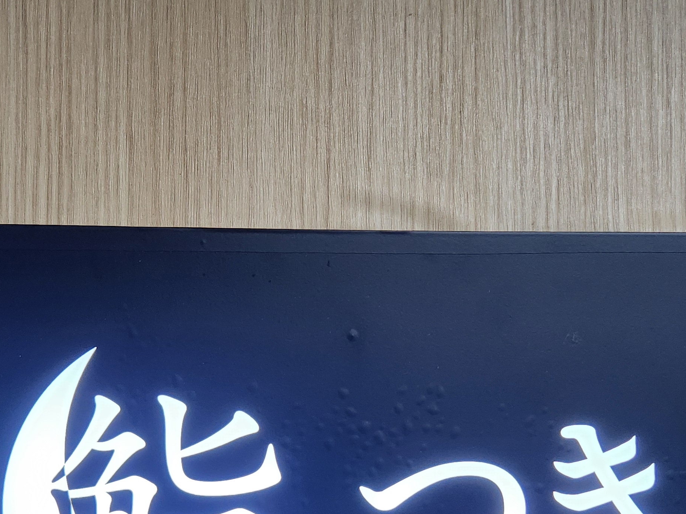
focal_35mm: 50
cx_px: 324
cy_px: 534
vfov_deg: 27.2
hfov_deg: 38.2
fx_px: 991
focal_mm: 5.4
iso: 160
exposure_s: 1/120
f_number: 1.8
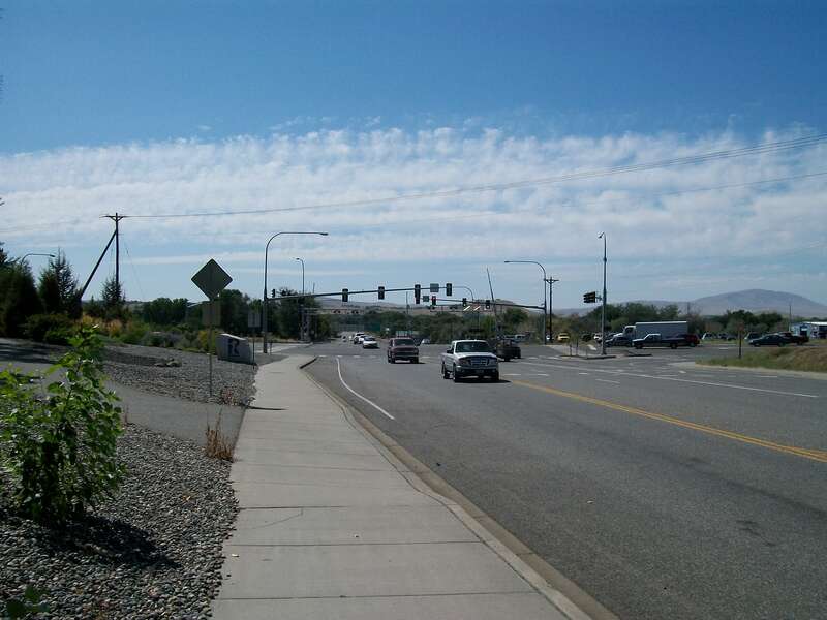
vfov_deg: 39.7
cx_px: 414
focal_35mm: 36
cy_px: 310
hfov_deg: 51.4
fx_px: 860
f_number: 4.8
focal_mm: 6
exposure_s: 1/1000
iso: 80
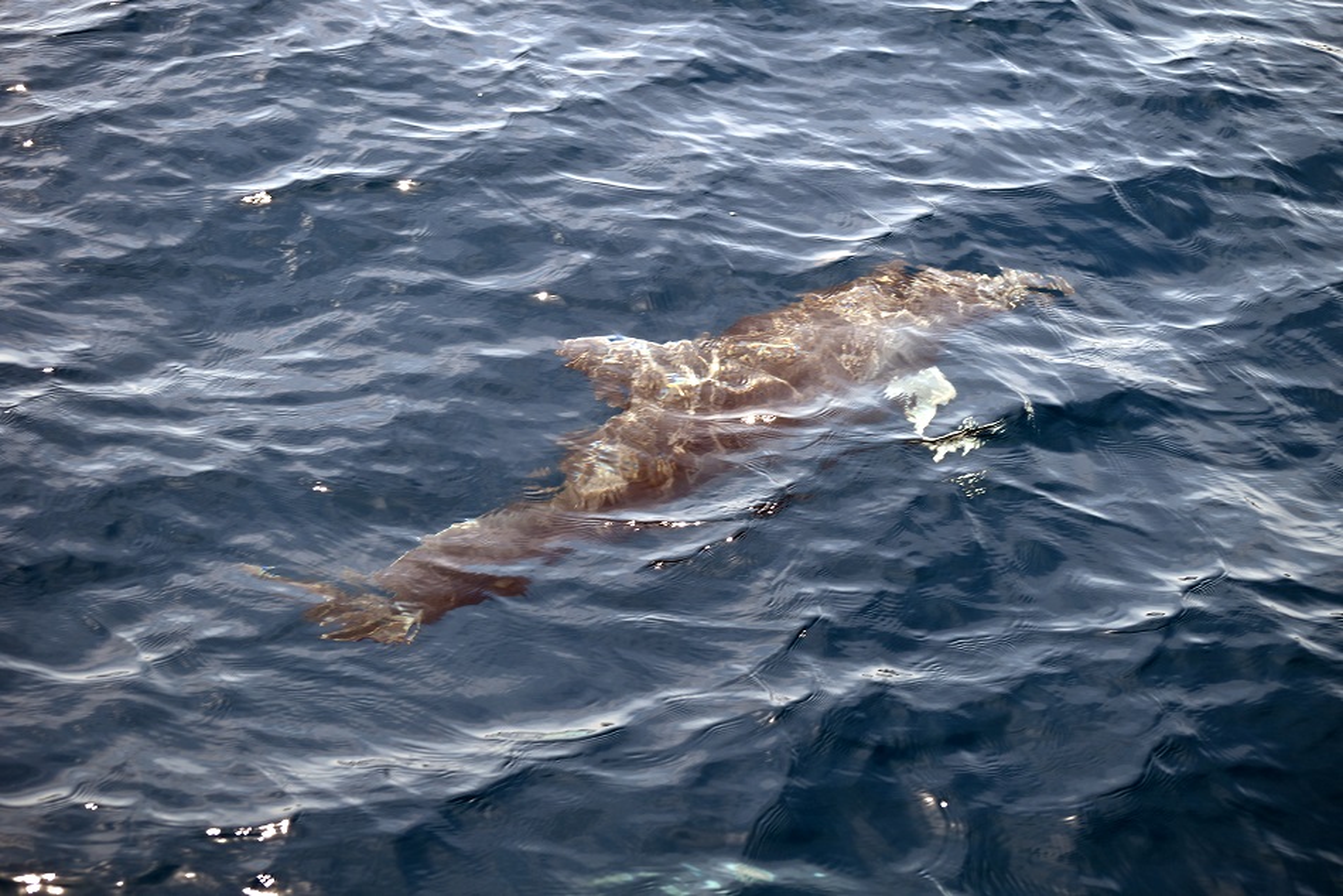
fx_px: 2612
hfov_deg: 28.8
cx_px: 672
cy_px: 448
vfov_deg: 19.5
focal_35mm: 70
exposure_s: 1/500
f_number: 5.6
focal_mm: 70
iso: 140
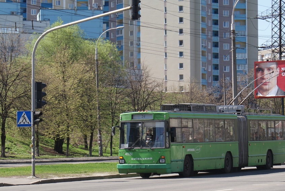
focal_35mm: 128
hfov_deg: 16.0
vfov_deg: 10.7
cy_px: 105
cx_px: 161
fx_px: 1014
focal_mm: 70
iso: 100
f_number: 9
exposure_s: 1/160
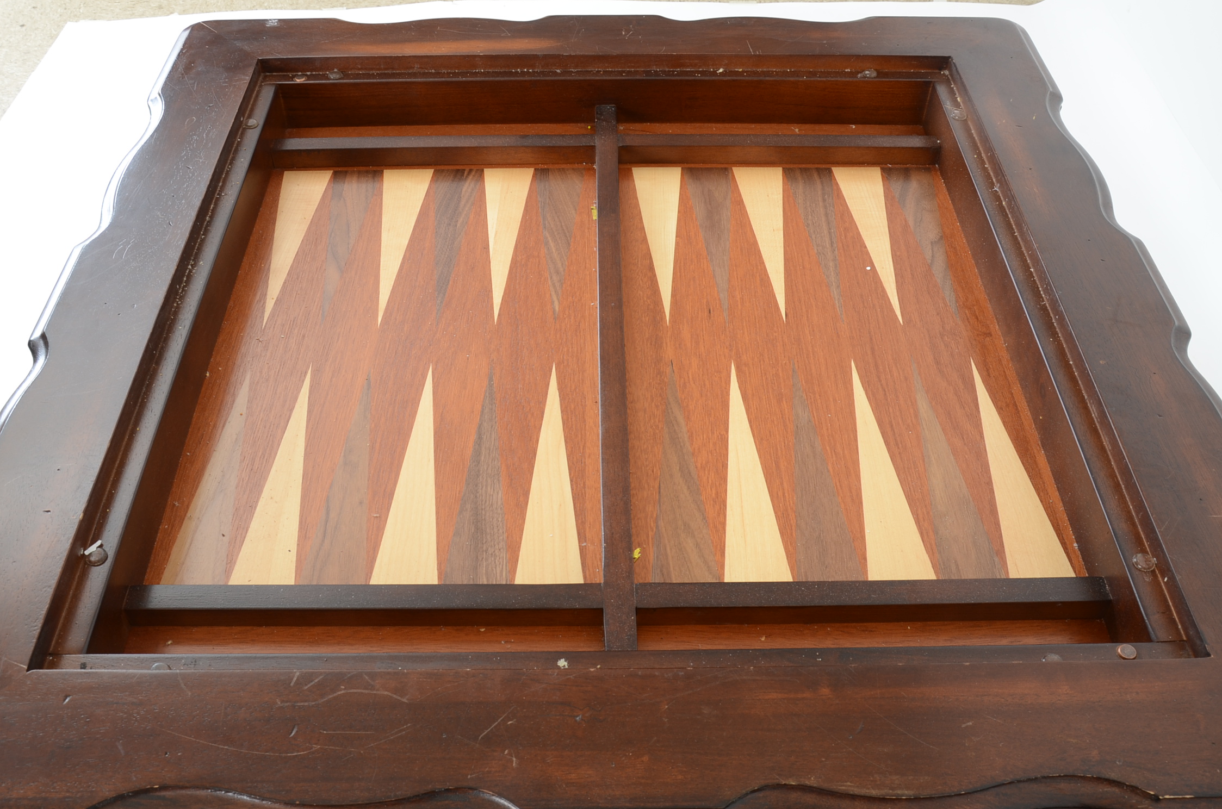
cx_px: 605
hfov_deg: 55.1
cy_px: 442
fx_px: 1170
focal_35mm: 35
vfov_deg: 38.1
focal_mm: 21
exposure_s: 1/100
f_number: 10
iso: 160
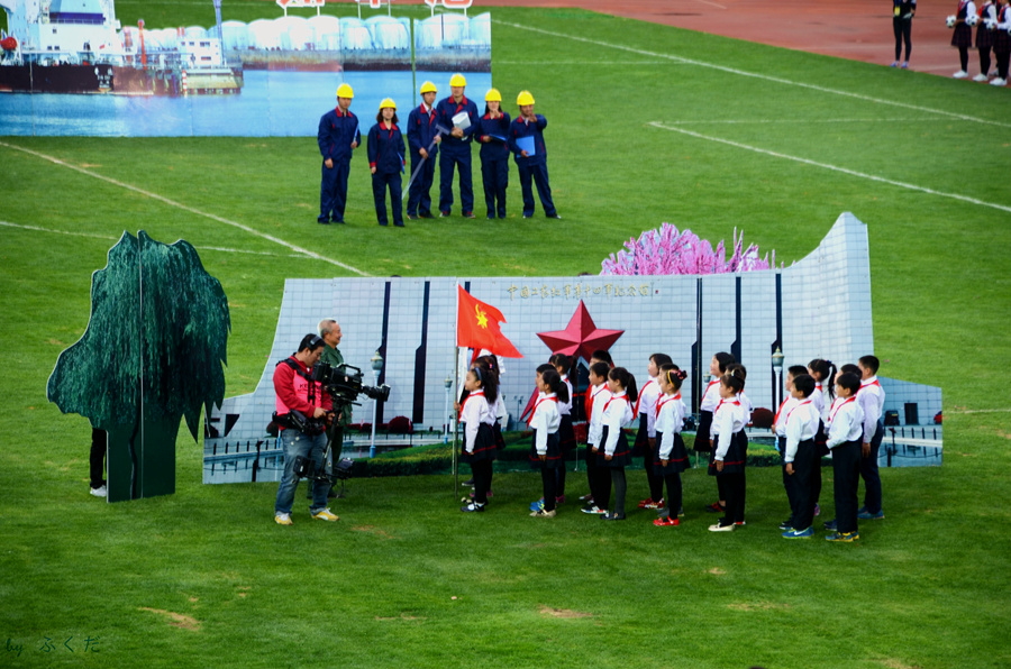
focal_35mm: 202
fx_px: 5675
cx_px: 506
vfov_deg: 6.8
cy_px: 334
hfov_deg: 10.2
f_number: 6.3
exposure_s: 1/80
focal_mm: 135
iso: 160
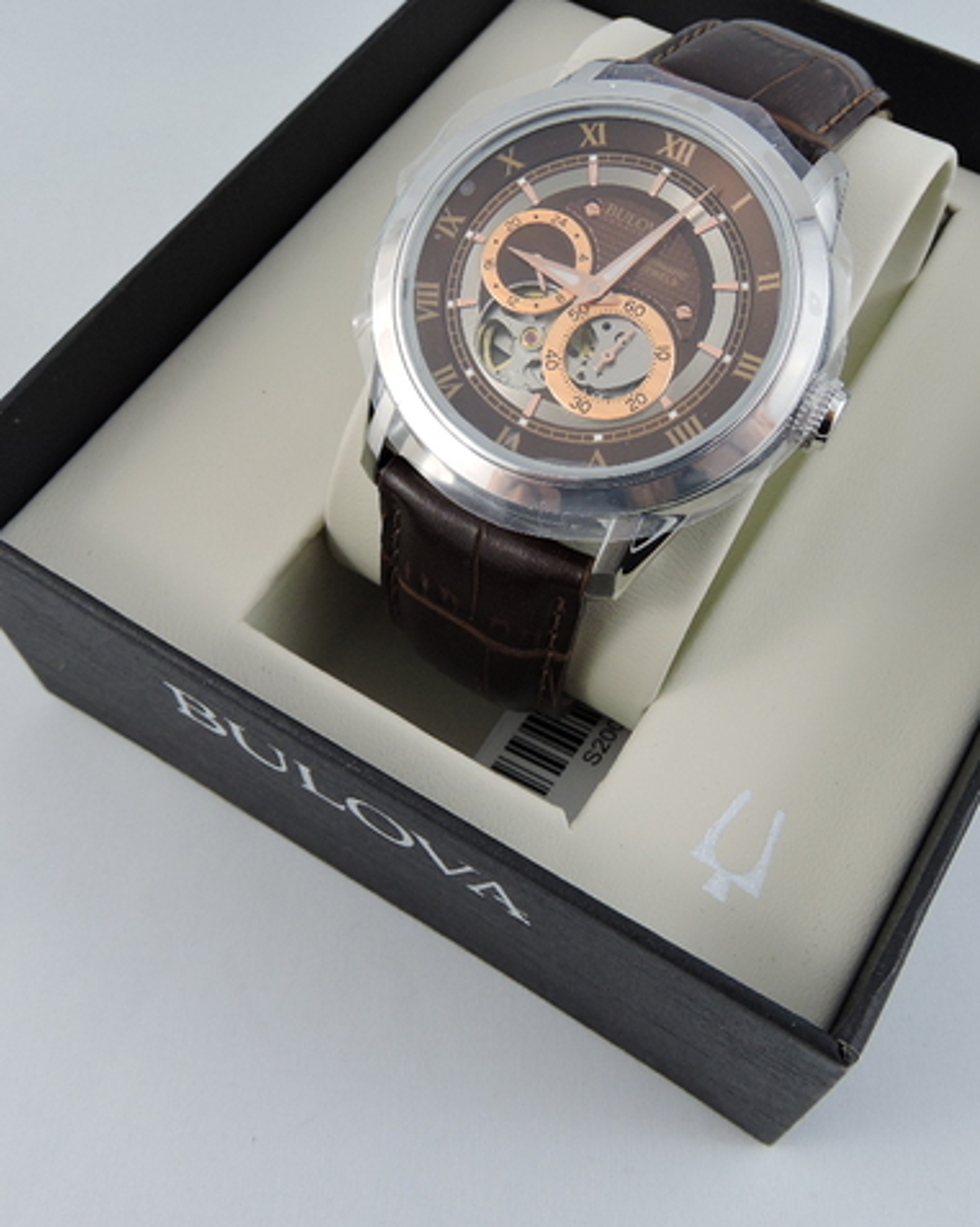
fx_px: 1379
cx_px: 562
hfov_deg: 39.0
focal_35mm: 38
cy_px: 504
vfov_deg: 47.7
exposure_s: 1/50
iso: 100
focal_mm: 4.3
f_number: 3.3
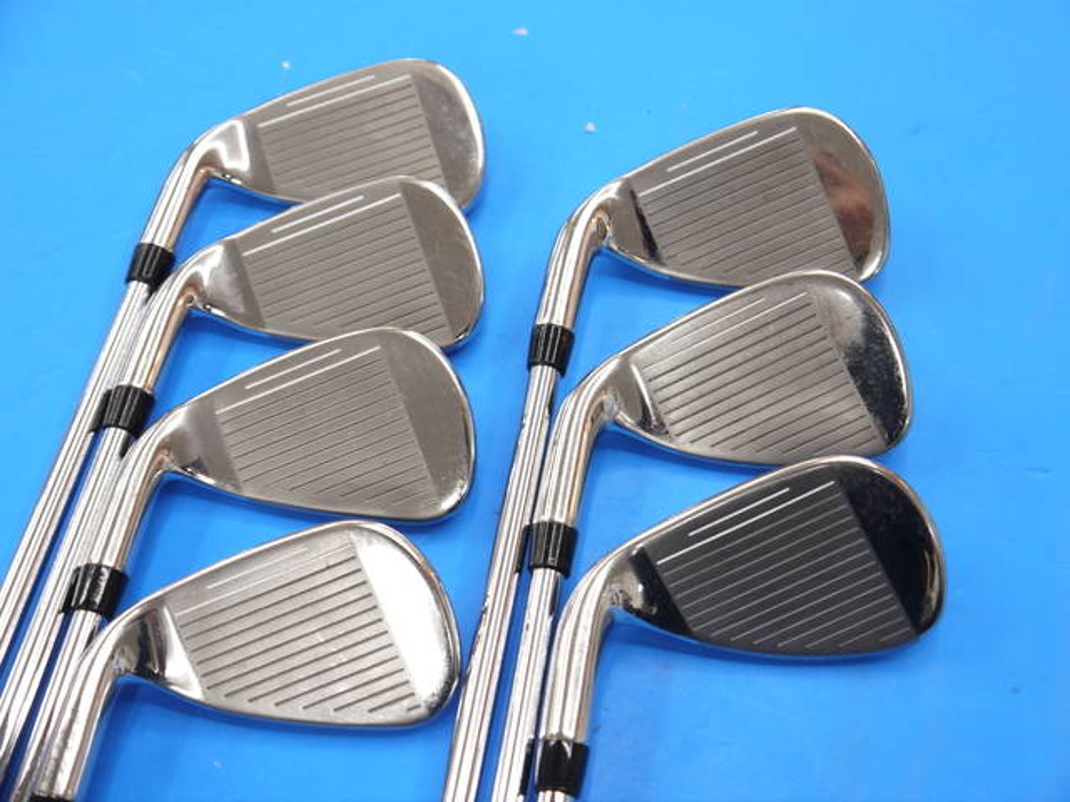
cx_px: 535
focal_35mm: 50
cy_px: 401
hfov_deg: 38.2
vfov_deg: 29.1
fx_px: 1546
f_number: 4.6
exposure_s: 1/60
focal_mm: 25
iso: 250
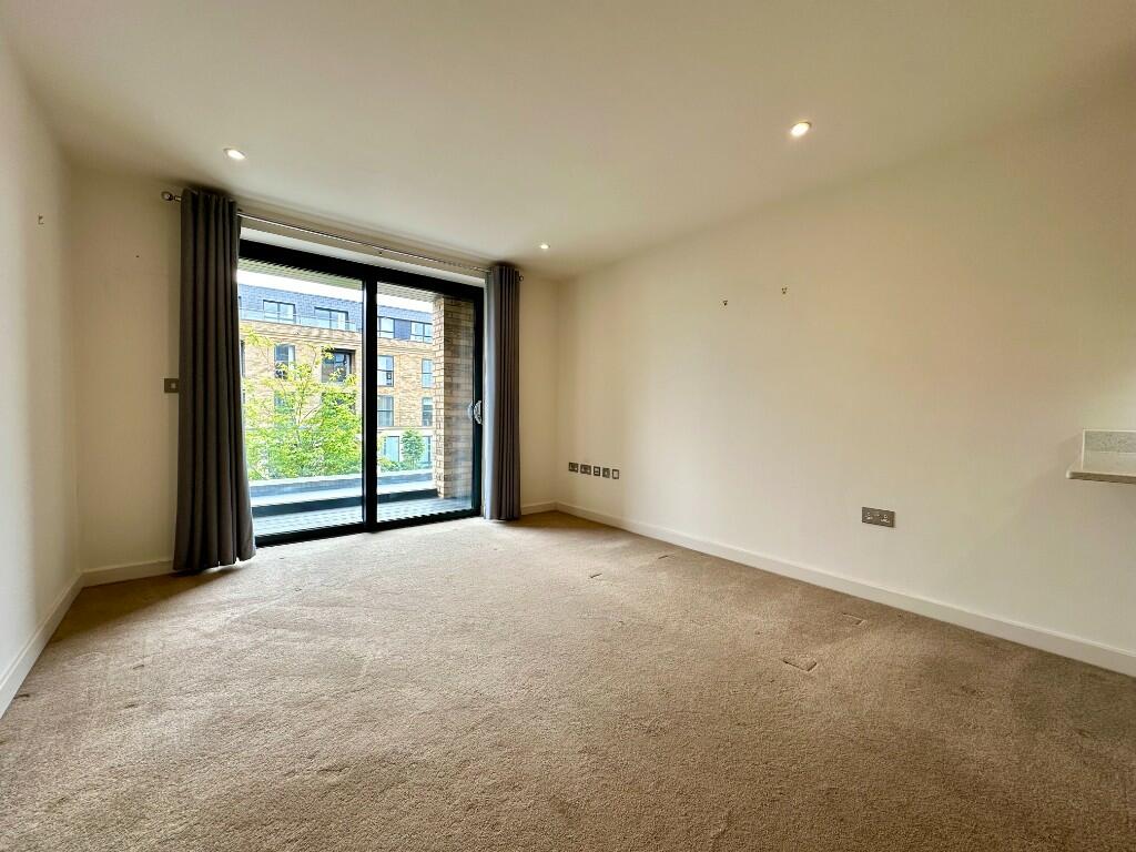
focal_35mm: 14
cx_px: 568
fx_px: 459
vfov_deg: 85.7
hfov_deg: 102.1
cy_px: 426
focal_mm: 2.22
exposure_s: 1/100
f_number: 2.2
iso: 50
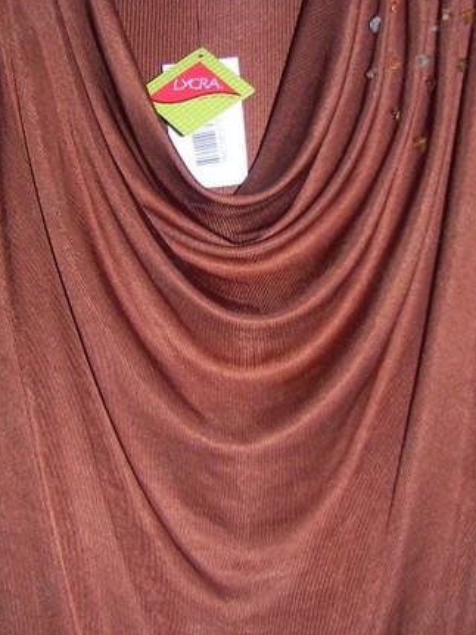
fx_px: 1009
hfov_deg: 26.5
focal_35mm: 55
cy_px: 239
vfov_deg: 34.8
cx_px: 192
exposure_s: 1/30
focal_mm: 6.1
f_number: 2.8
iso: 64
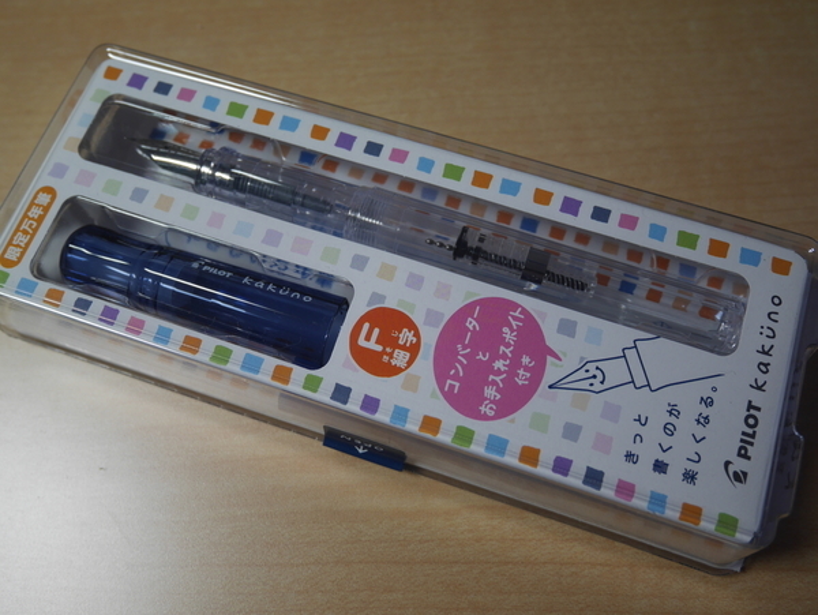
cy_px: 308
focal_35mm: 34
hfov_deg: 53.9
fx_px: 804
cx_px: 409
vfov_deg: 41.8
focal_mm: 17
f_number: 4
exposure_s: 1/80
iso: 200
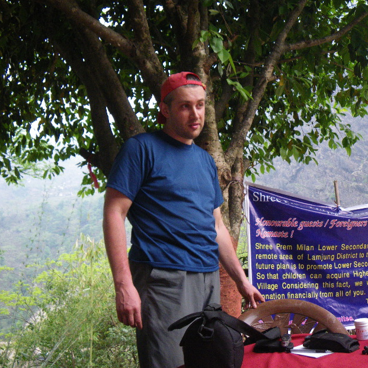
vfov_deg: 48.5
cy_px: 184
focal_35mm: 34
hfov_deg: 48.1
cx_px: 227
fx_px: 409
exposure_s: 1/50
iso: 320
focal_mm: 5
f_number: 3.5
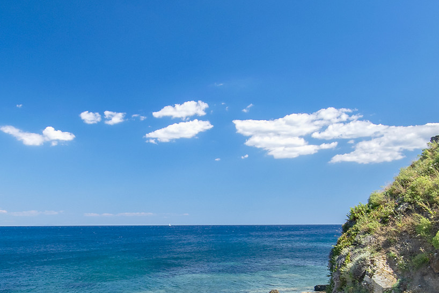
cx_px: 167
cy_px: 234
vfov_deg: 29.8
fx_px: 536
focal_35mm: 44
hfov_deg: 44.2
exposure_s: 1/180
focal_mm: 10
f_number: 6.7
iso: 100
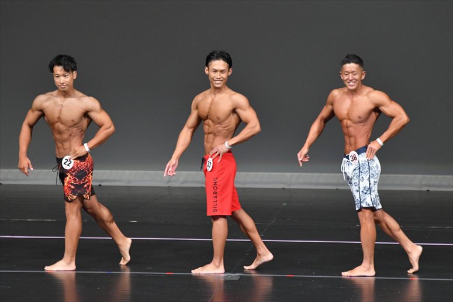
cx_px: 226
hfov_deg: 6.9
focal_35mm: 300
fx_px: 3773
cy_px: 151
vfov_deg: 4.6
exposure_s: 1/400
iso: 4000
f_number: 5.6
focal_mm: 200
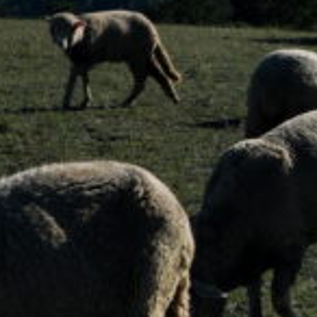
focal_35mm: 209
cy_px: -38
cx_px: 647
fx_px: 2165
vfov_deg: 8.3
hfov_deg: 8.0
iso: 125
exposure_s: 1/250
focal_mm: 23
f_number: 11
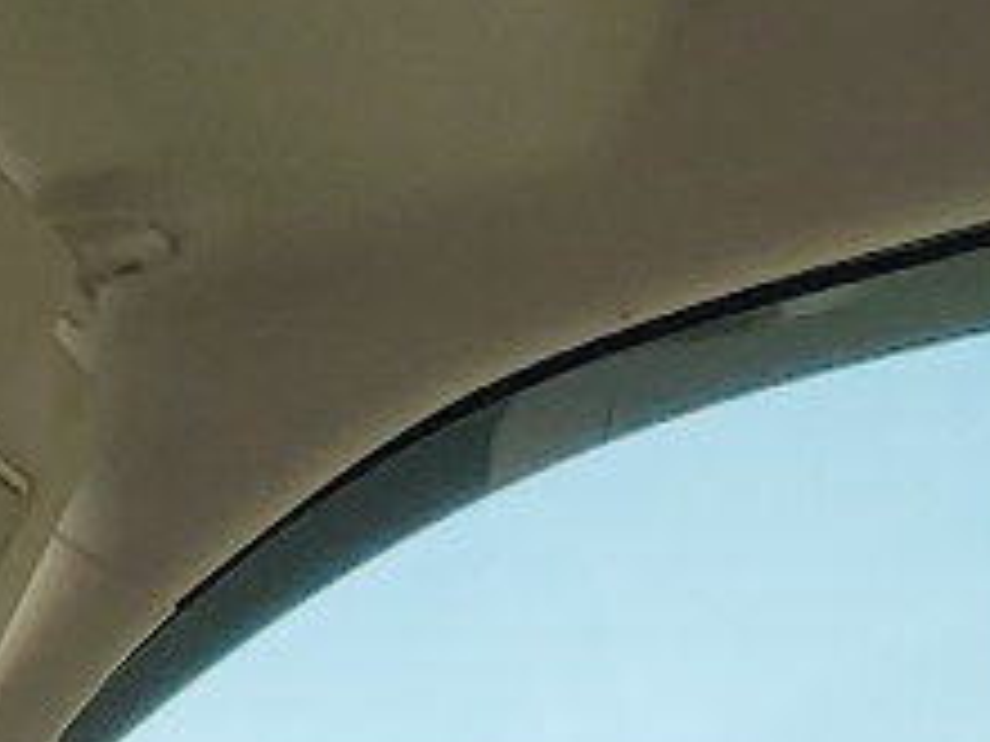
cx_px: 616
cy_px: 1848
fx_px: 5405
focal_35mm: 189
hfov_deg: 10.5
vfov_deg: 7.3
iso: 50
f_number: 1.5
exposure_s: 1/588
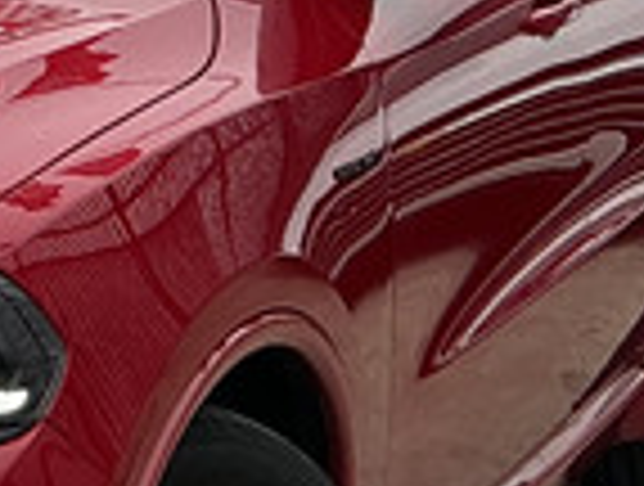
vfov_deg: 7.0
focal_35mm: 207
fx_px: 3861
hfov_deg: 9.1
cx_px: -545
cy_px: -378
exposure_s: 1/804
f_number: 1.8
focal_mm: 3
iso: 25
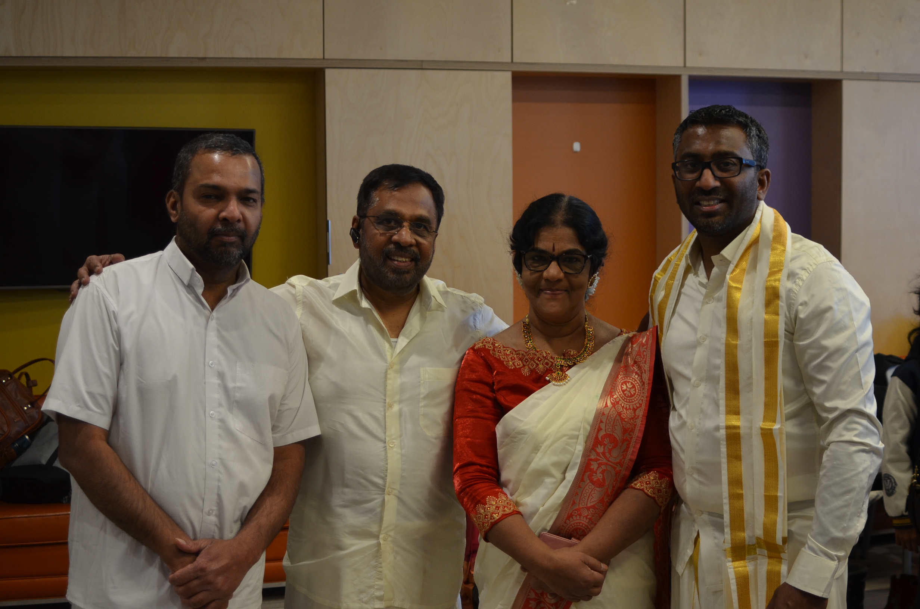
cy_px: 304
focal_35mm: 52
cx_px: 460
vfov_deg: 25.6
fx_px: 1339
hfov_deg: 37.9
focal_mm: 35
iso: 500
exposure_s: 1/60
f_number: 4
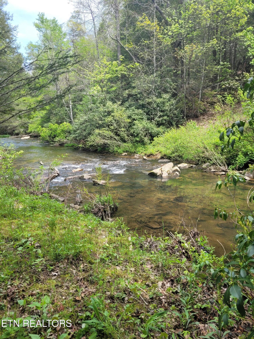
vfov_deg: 67.3
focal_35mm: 26
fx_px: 254
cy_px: 170
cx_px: 127
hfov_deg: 53.1
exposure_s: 1/677
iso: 40
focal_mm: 5.4
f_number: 1.8
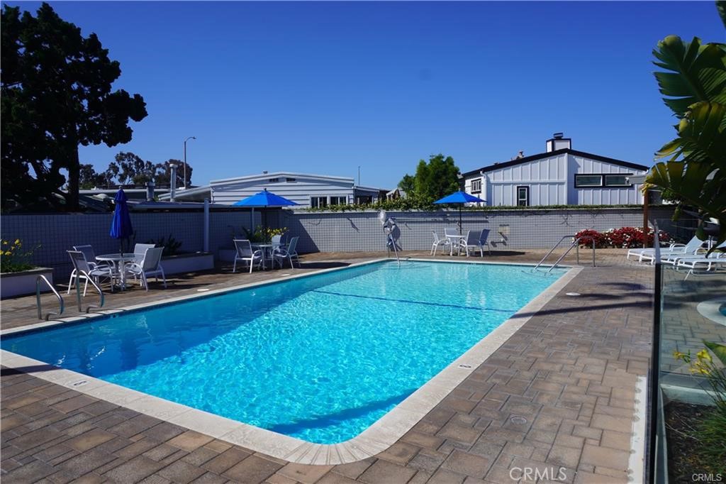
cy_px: 242
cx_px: 363
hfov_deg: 73.8
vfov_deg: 53.1
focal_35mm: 24
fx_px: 484
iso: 100
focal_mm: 16
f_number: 10
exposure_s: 1/320
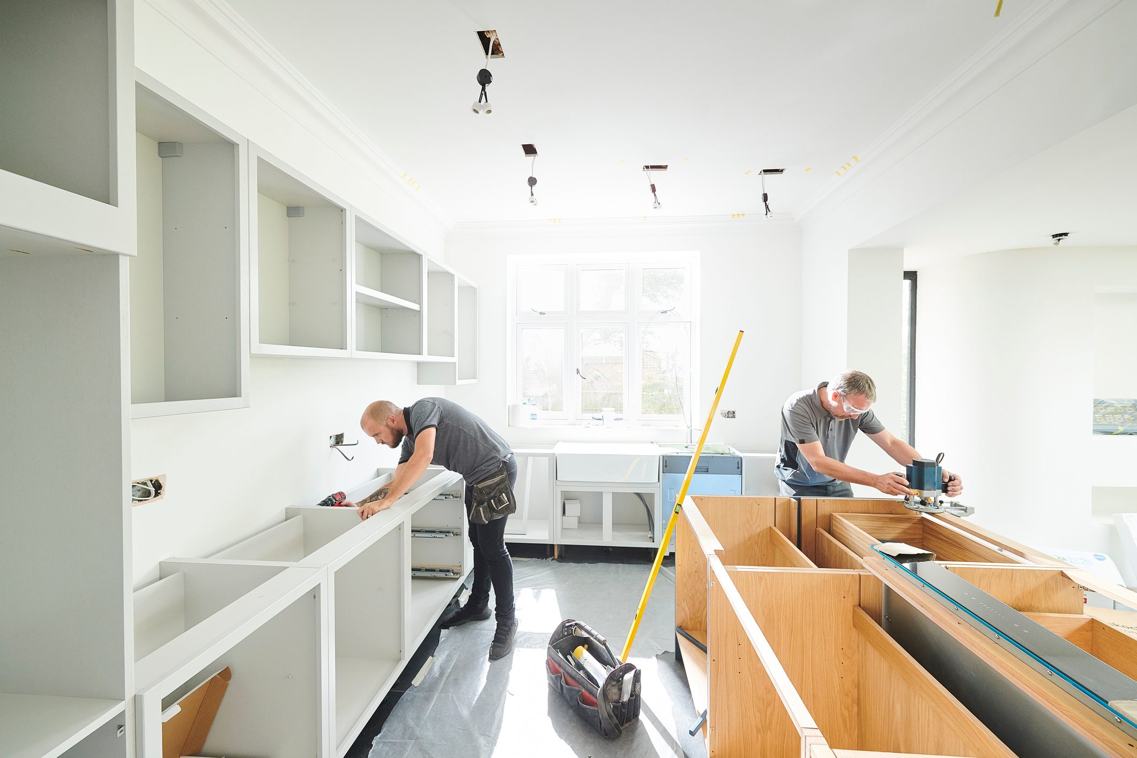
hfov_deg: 104.3
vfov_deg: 81.2
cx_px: 568
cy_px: 379
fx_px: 442
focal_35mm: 14
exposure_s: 1/80
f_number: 5.6
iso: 1000
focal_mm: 14
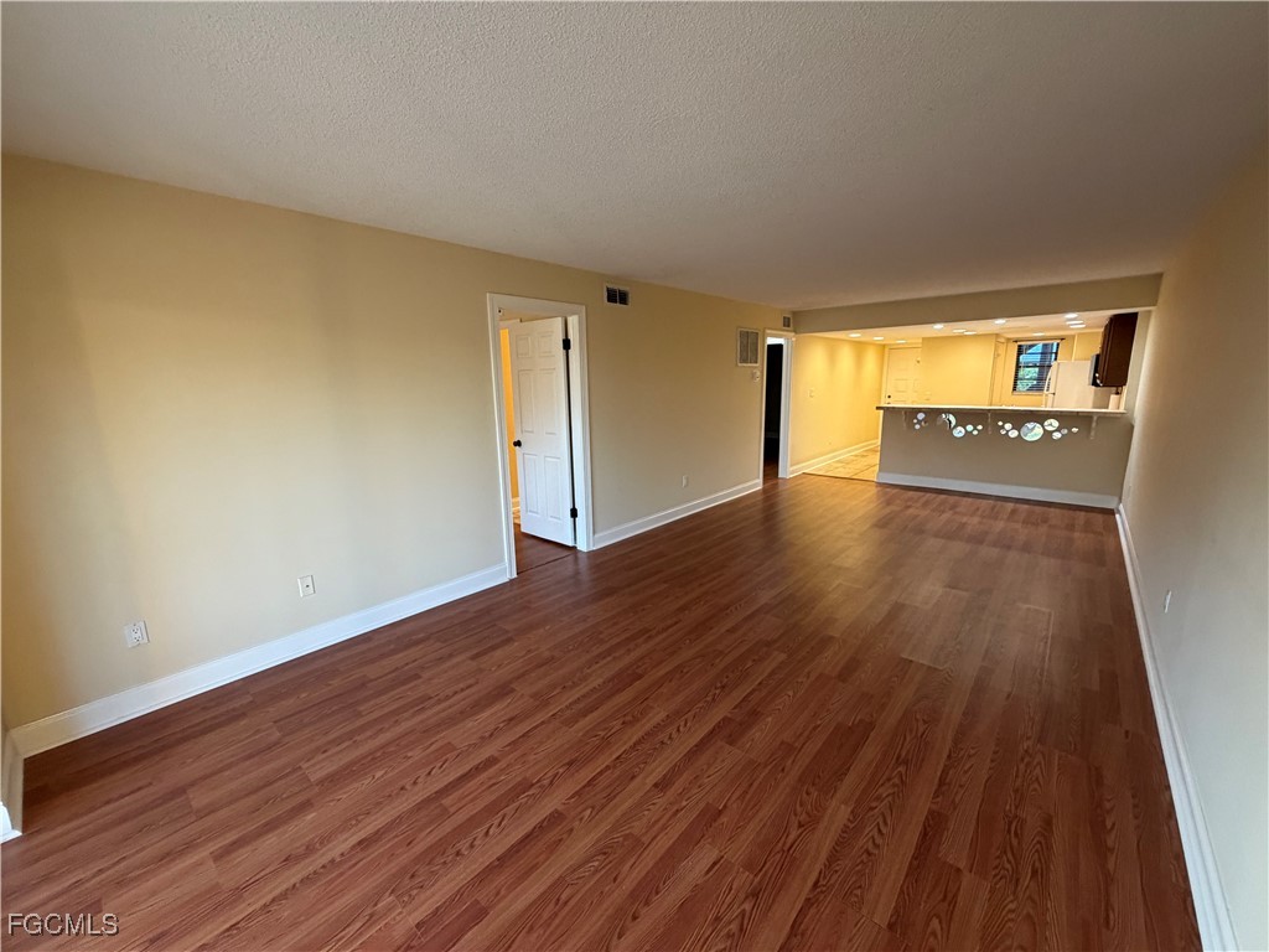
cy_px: 476
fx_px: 513
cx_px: 634
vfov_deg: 85.7
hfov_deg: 102.1
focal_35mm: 14
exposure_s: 1/60
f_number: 2.2
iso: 320
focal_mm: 2.22
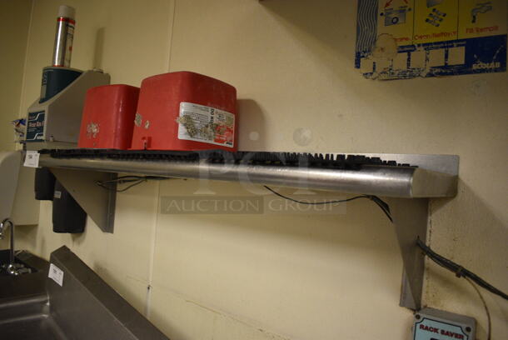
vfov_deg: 48.0
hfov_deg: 67.3
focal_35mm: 27
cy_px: 170
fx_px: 381
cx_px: 254
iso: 1800
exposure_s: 1/125
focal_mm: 18
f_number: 3.5
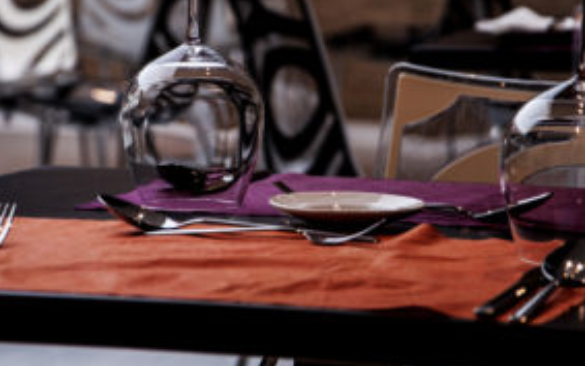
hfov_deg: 9.3
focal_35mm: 227
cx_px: 273
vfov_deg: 5.8
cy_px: 118
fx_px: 3615
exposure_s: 1/25
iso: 250
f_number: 5.6
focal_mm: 105
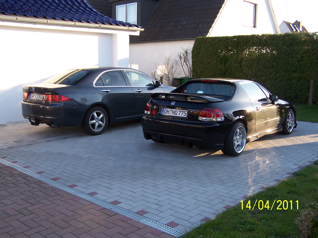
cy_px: 119
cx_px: 159
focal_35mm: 38
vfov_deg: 37.7
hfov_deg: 49.0
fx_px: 349
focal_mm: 6.3
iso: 80
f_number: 2.8
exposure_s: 1/200
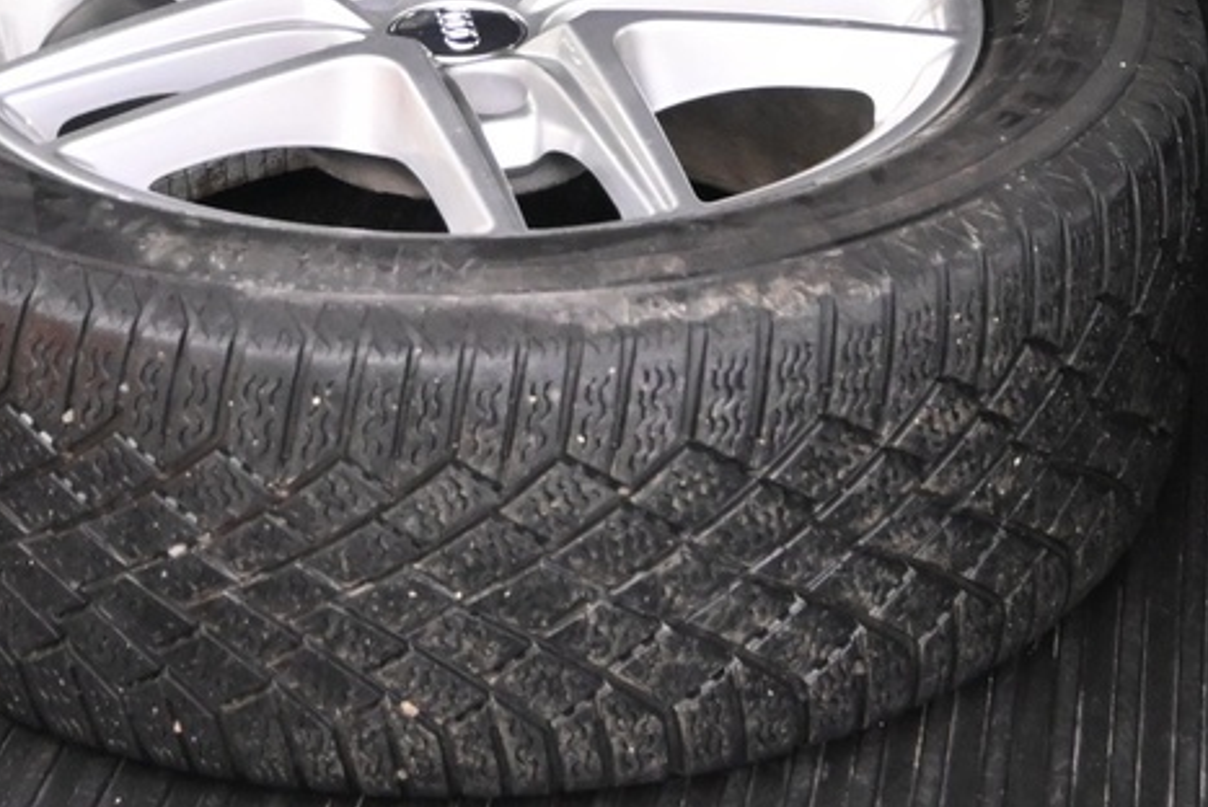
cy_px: 10
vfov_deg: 13.0
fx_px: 3492
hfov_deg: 19.6
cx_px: 481
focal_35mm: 104
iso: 2500
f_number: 3.8
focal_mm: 20
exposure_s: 1/40
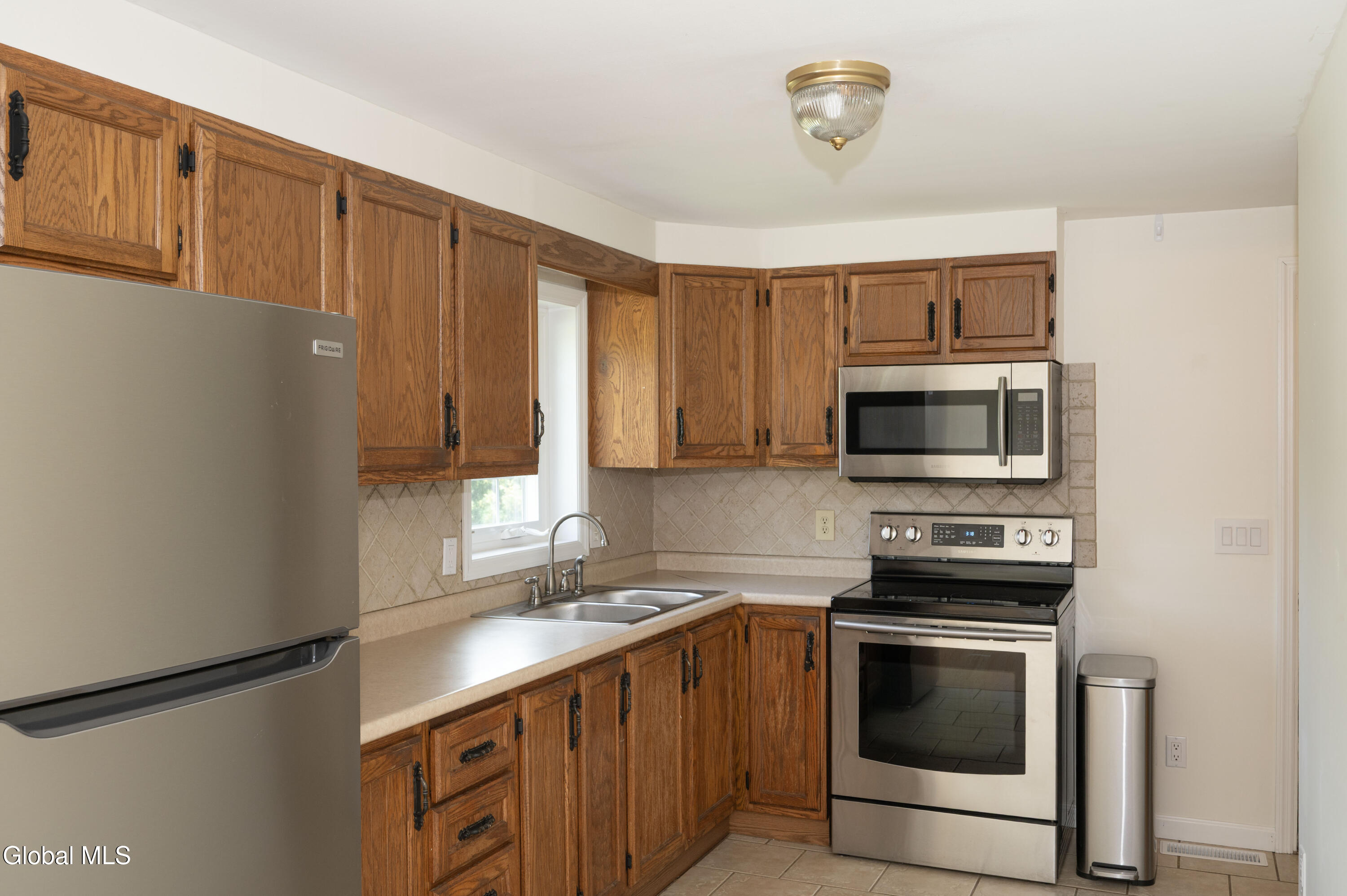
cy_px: 448
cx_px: 674
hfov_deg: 62.0
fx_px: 1122
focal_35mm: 30
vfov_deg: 43.6
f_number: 8
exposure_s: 1/15
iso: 400
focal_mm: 30
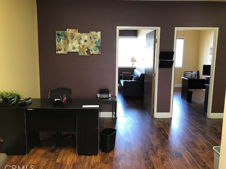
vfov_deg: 48.2
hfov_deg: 61.7
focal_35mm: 29
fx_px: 189
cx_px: 114
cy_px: 86
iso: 40
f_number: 1.8
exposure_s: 1/24
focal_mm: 3.99
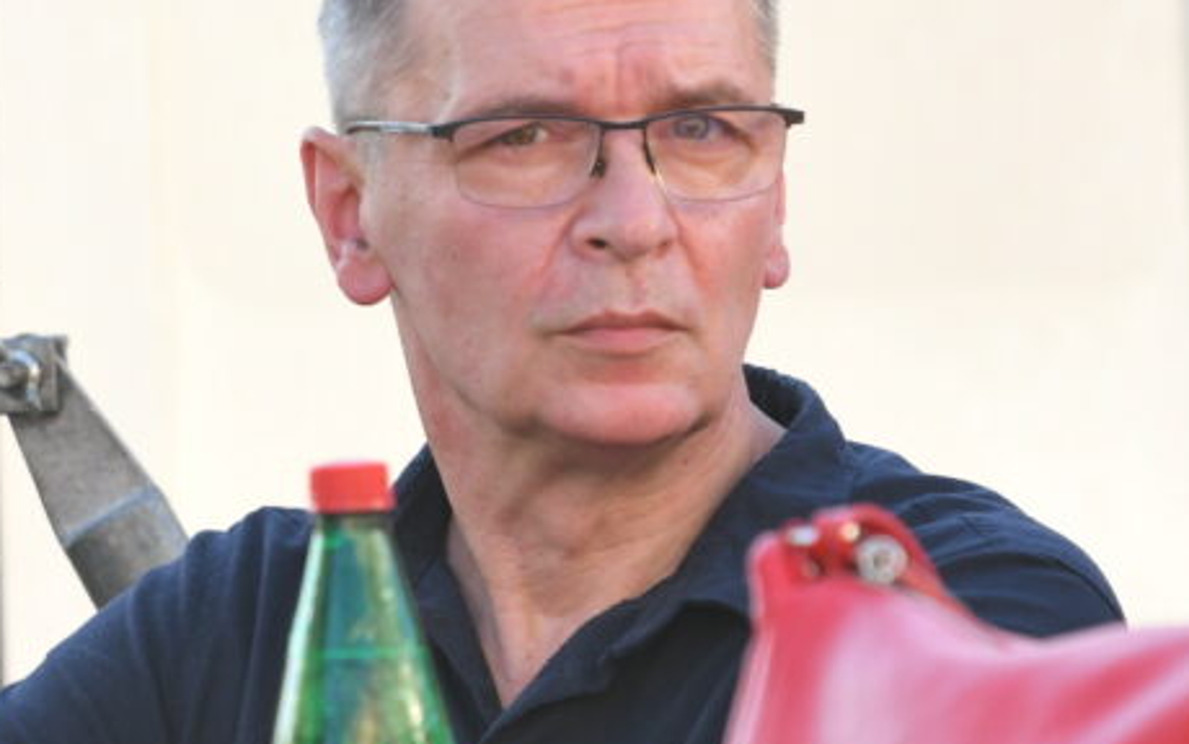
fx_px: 22046
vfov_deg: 1.9
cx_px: 315
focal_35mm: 680
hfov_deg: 3.1
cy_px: 384
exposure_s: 1/250
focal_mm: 200
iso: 200
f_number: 4
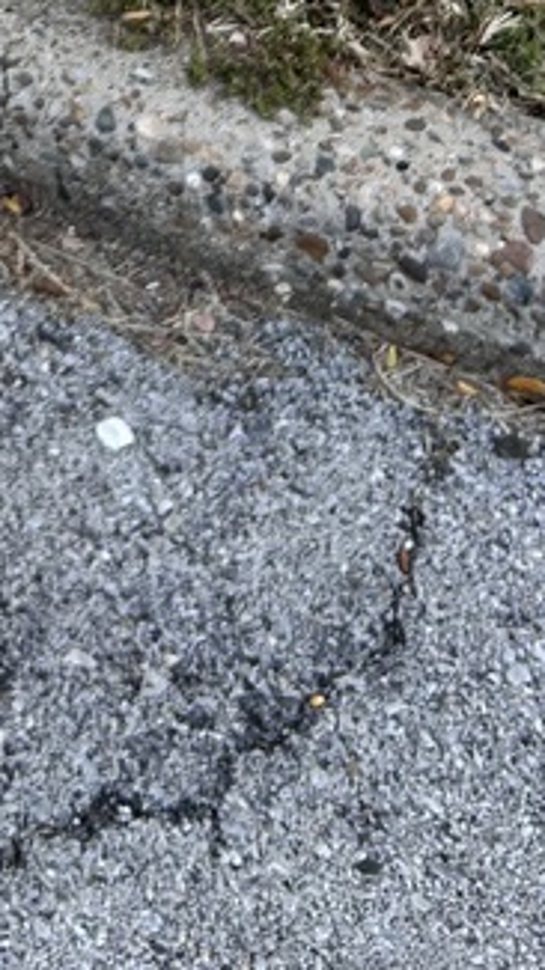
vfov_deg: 20.1
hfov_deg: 13.0
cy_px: -545
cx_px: -211
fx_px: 2290
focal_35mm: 89
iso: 40
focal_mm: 5.7
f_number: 1.5
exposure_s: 1/177
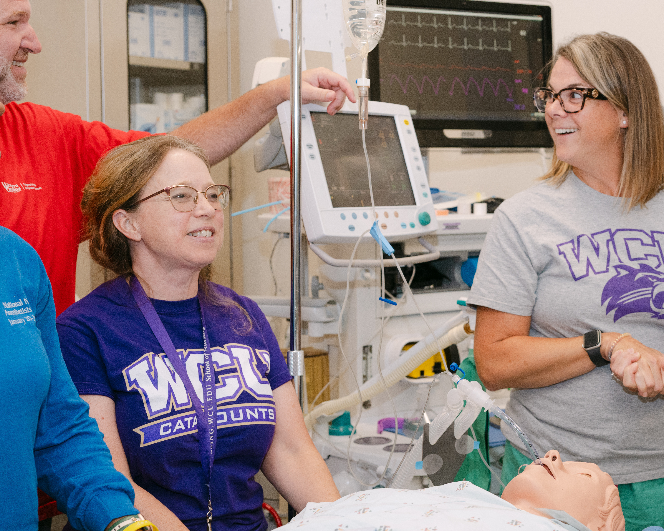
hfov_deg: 29.3
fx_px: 1258
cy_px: 240
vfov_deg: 23.8
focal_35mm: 64
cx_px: 466
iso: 1000
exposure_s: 1/250
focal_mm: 41
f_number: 4
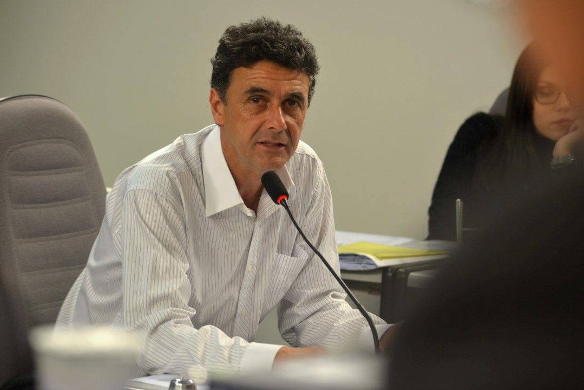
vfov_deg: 7.2
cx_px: 306
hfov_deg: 10.7
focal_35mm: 192
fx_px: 3115
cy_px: 189
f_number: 4.8
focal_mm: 120
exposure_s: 1/100
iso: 400
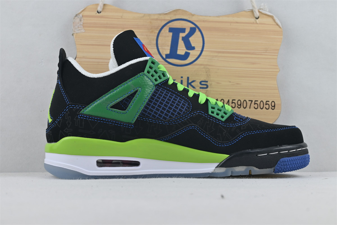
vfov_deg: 27.7
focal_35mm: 49
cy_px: 112
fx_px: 456
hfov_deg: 40.5
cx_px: 168
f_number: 5
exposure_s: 1/80
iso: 100
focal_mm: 32.5
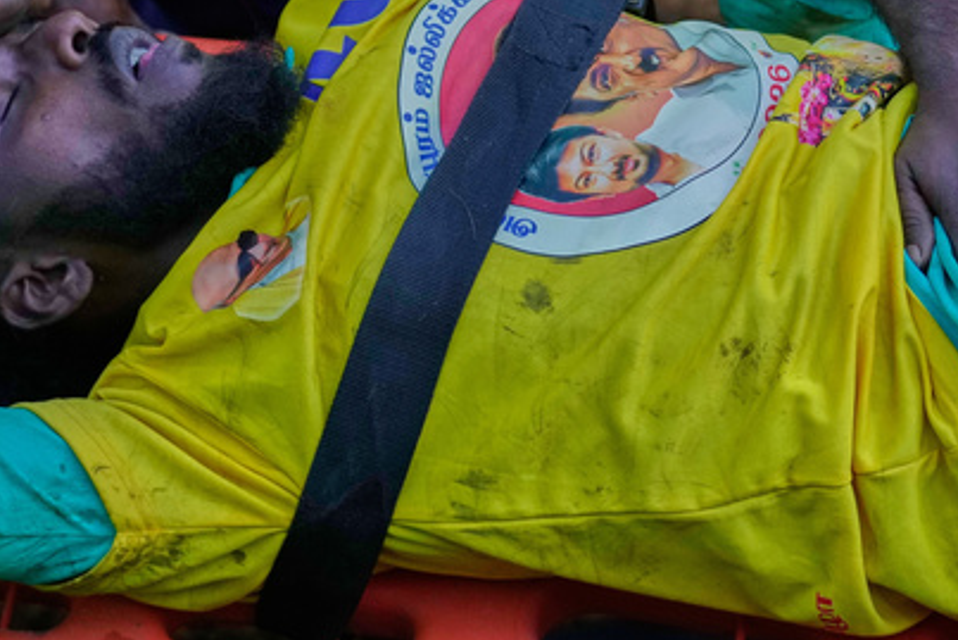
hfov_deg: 11.5
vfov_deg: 7.7
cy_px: 8
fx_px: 4738
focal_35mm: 178
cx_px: 663
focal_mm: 70
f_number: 2.8
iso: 640
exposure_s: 1/3200
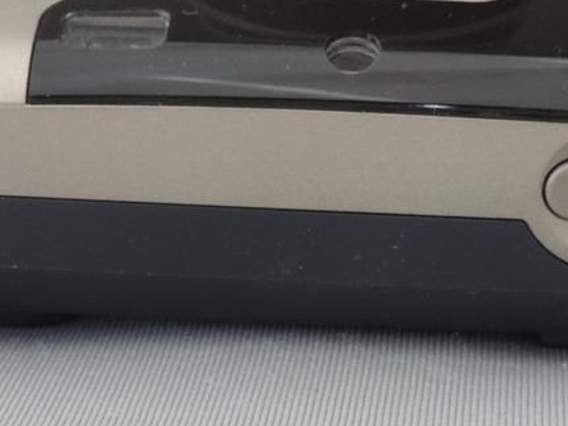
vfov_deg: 7.6
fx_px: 3199
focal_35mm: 195
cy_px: -66
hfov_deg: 10.1
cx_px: 295
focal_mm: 12.5
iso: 280
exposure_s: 1/40
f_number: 4
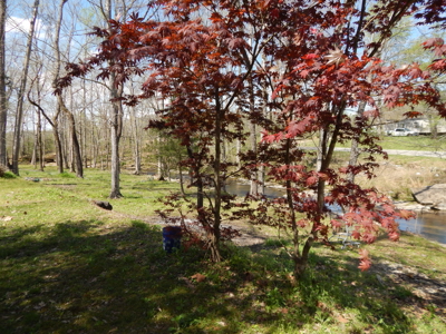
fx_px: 296
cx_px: 223
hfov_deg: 73.9
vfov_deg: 58.9
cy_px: 167
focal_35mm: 23
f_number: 3
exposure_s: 1/1000
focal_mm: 4
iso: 200
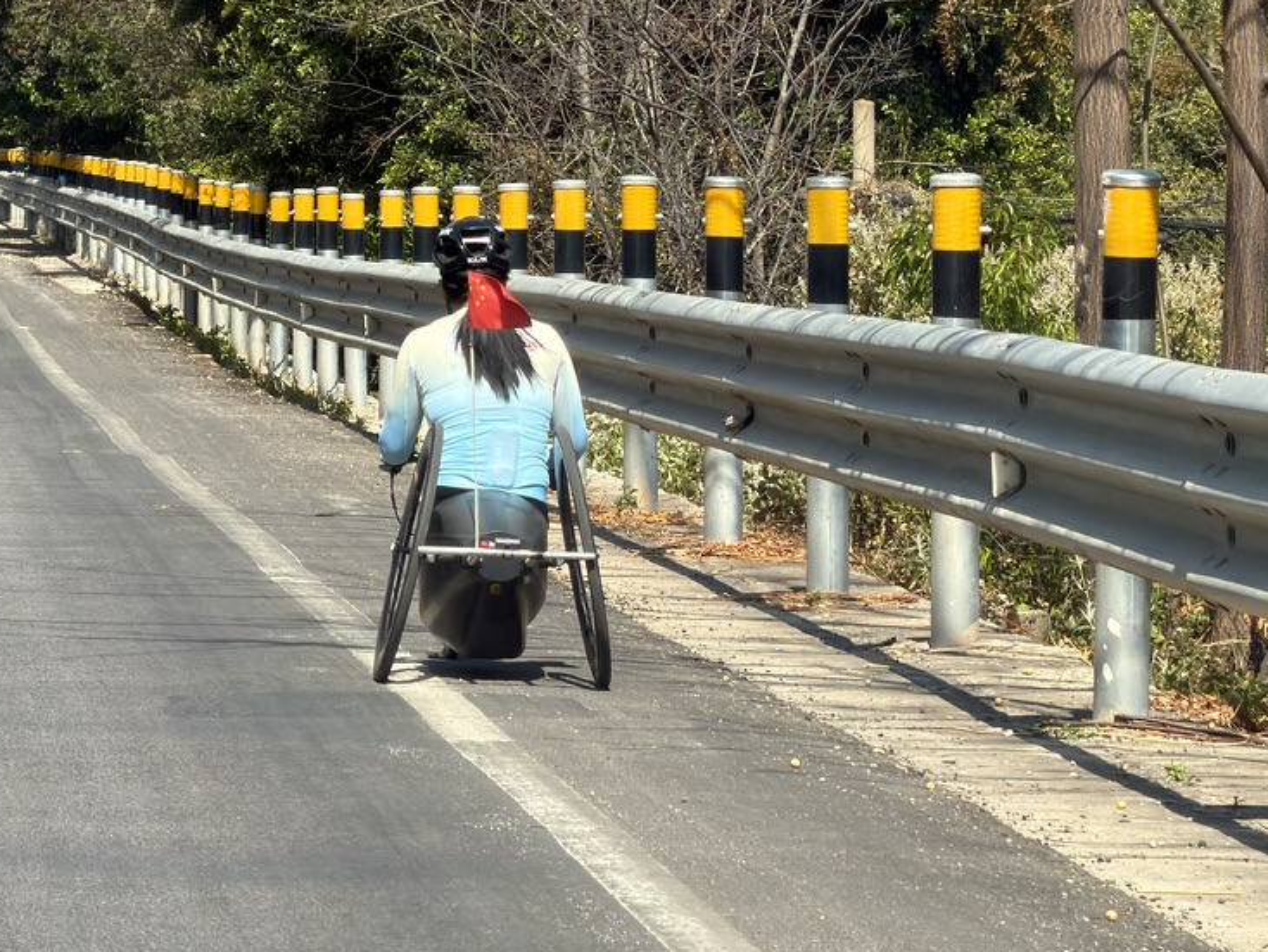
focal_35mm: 279
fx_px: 10223
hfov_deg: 7.1
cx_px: 748
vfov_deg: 5.3
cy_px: 378
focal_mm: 16.89
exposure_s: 1/639
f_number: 2.8
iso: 40
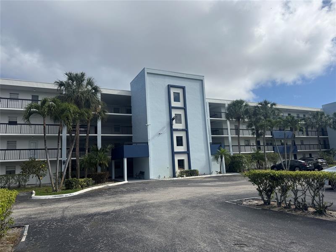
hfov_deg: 71.6
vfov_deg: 56.8
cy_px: 126
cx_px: 168
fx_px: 233
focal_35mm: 24
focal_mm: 6.76
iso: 80
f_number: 1.78
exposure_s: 1/7092
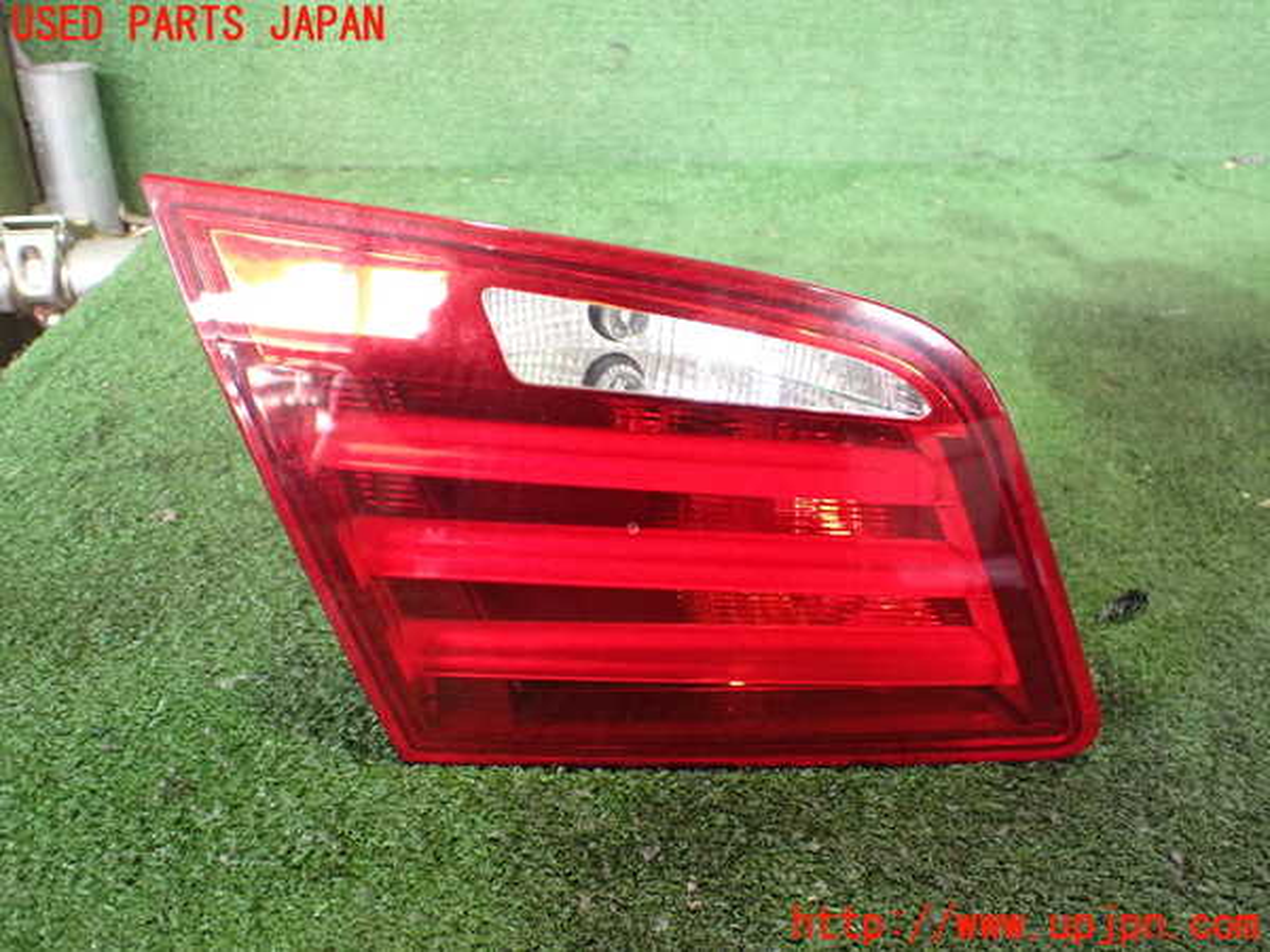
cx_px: 635
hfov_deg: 60.0
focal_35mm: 30
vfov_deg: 46.8
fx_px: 1101
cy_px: 476
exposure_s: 1/50
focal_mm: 5.4
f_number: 2.3
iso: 800
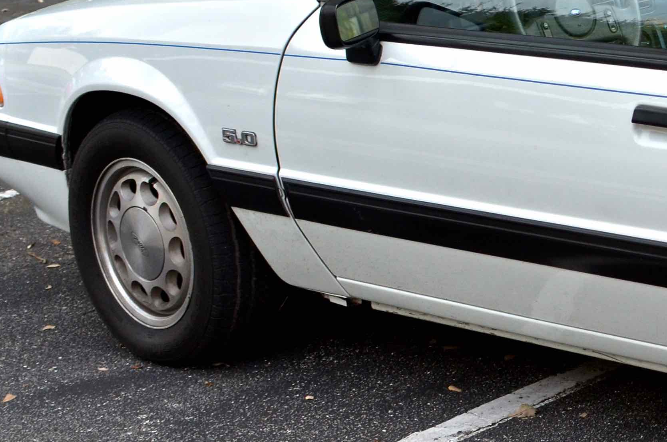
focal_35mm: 124
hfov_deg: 15.7
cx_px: 892
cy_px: 74
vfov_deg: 11.0
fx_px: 2293
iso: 400
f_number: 4.5
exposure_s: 1/1600
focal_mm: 28
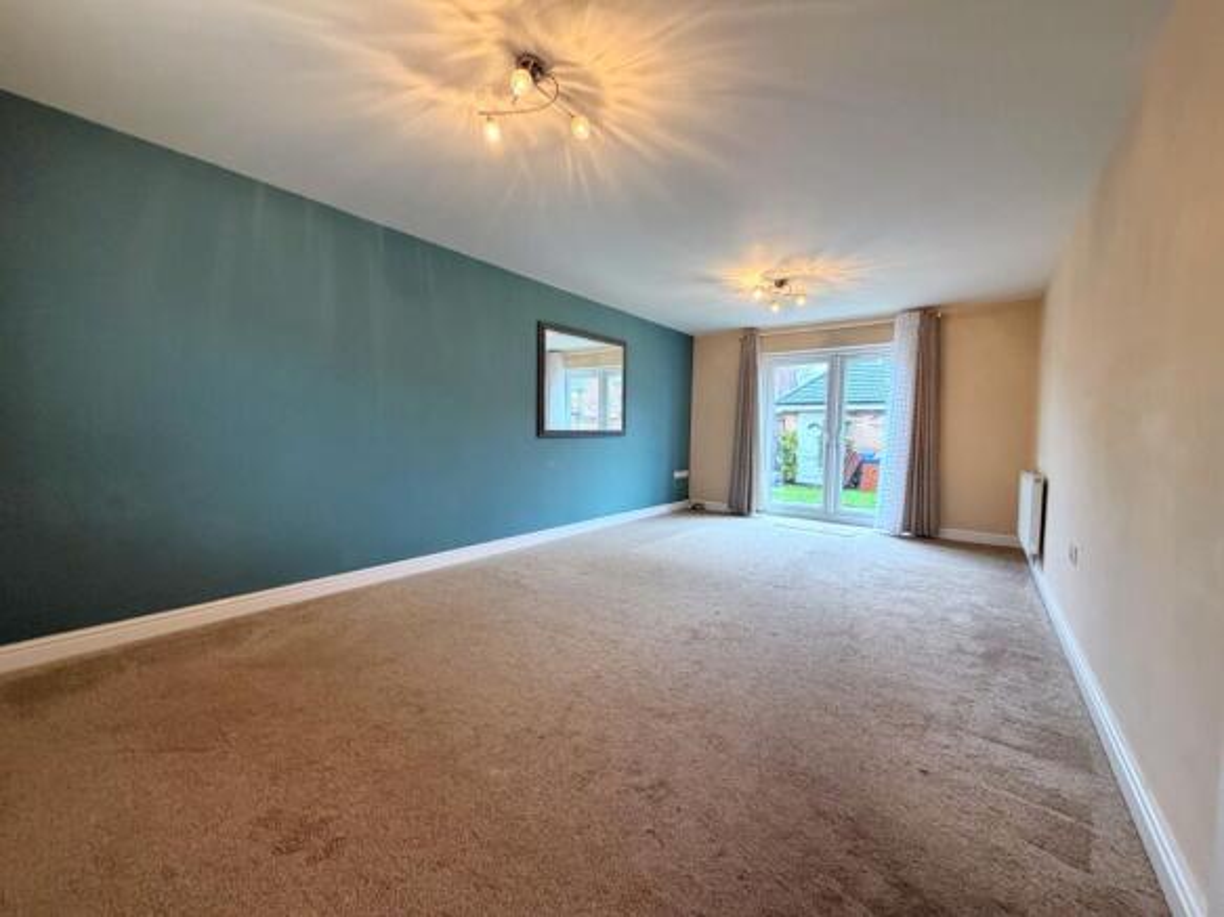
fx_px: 495
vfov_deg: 85.7
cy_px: 458
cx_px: 612
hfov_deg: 102.1
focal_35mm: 14
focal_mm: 2.22
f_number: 2.2
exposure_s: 1/50
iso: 250
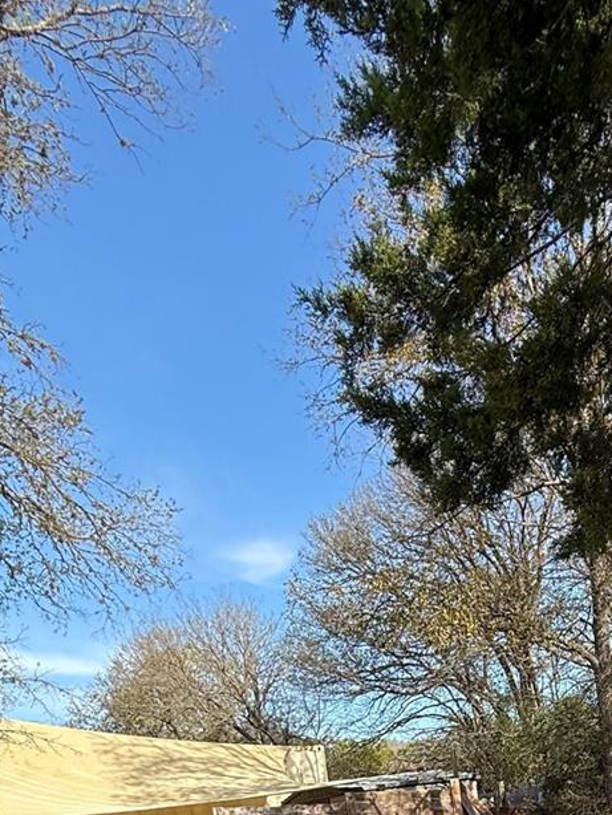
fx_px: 824
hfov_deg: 38.9
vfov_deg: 38.4
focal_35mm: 35
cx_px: 506
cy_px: 986
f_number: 2.2
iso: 50
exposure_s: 1/451
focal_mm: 2.22
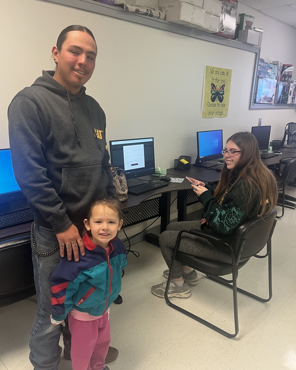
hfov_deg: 51.5
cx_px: 144
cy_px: 188
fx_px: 307
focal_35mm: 28
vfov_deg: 62.2
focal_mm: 5.1
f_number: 1.6
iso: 125
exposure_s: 1/60
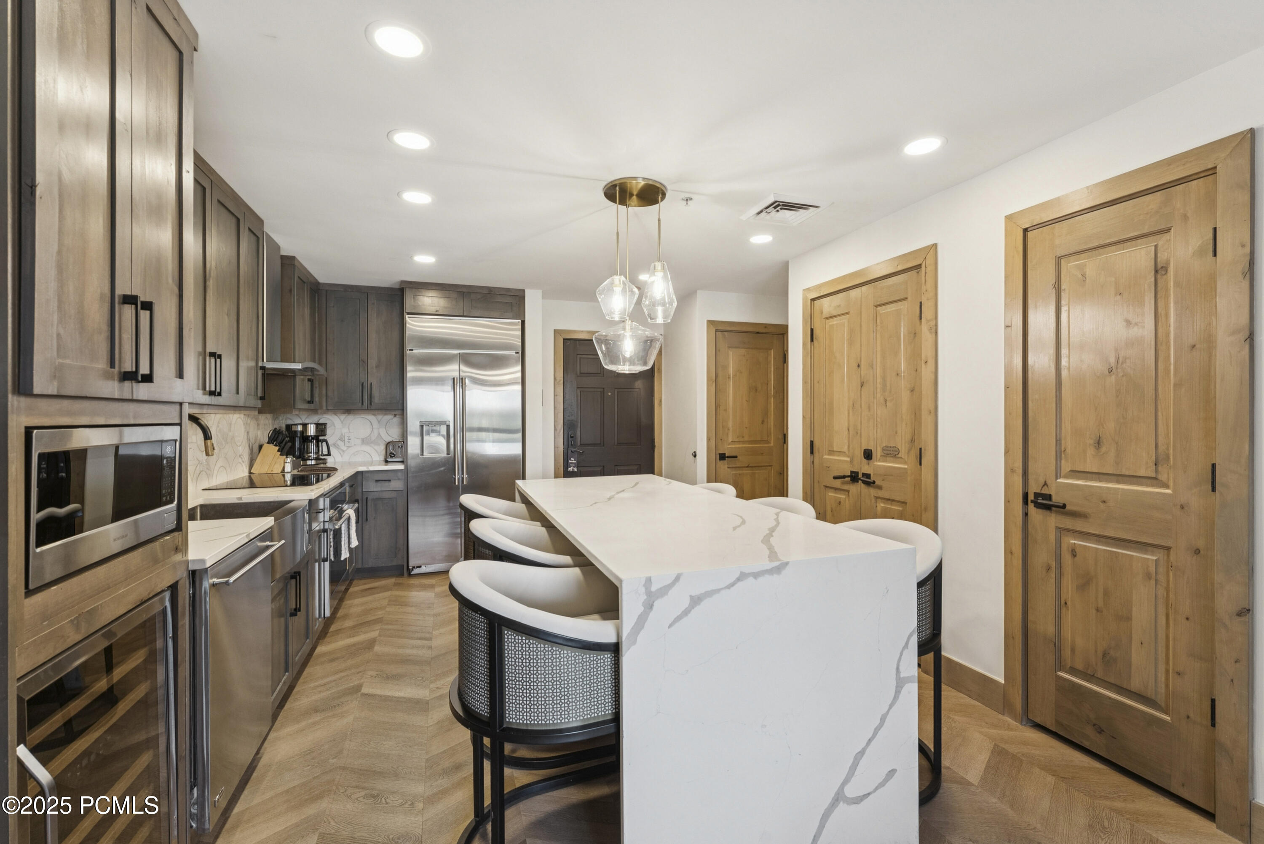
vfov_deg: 74.5
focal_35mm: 16
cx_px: 632
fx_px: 555
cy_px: 422
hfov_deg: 97.4
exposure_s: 1/20
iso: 640
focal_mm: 15.8
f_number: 8
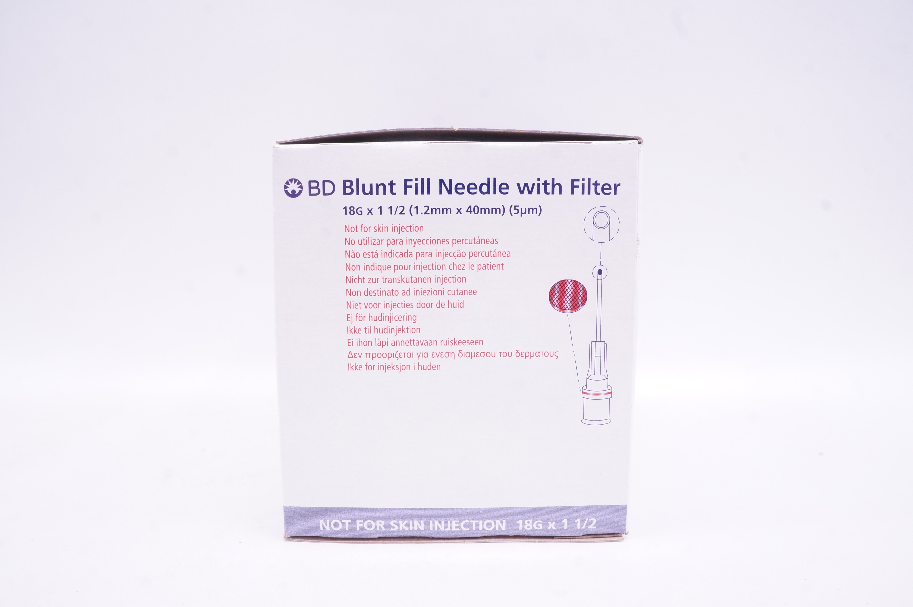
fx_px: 684
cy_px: 304
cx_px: 456
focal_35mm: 27
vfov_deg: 47.8
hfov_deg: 67.4
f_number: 13
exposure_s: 1/20
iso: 800
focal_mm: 18
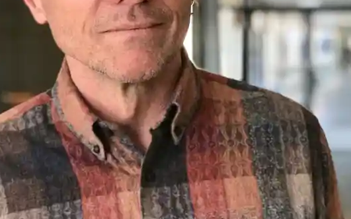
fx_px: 871
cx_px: 207
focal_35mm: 91
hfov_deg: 22.8
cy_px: 41
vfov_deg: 14.3
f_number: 2.8
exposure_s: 1/50
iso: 80
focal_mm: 6.6
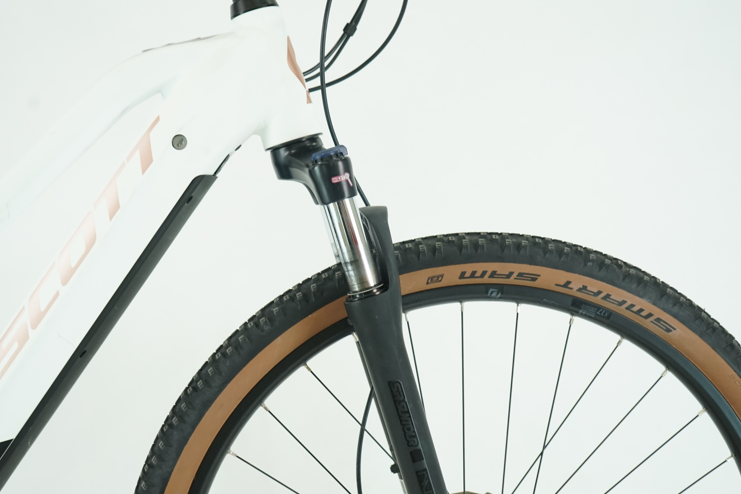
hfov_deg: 46.4
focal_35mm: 42
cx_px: 342
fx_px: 864
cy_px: 240
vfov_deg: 31.9
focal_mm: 35
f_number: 5
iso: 1600
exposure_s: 1/200
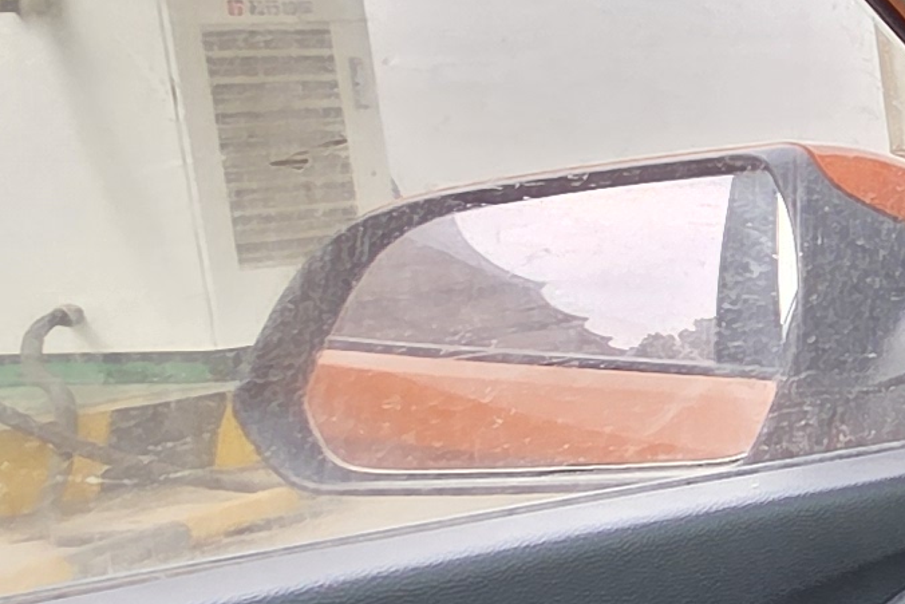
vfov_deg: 17.1
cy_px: 289
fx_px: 2011
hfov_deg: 12.7
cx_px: 2506
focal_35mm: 80
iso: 50
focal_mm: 2.2
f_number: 2.2
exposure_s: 1/107
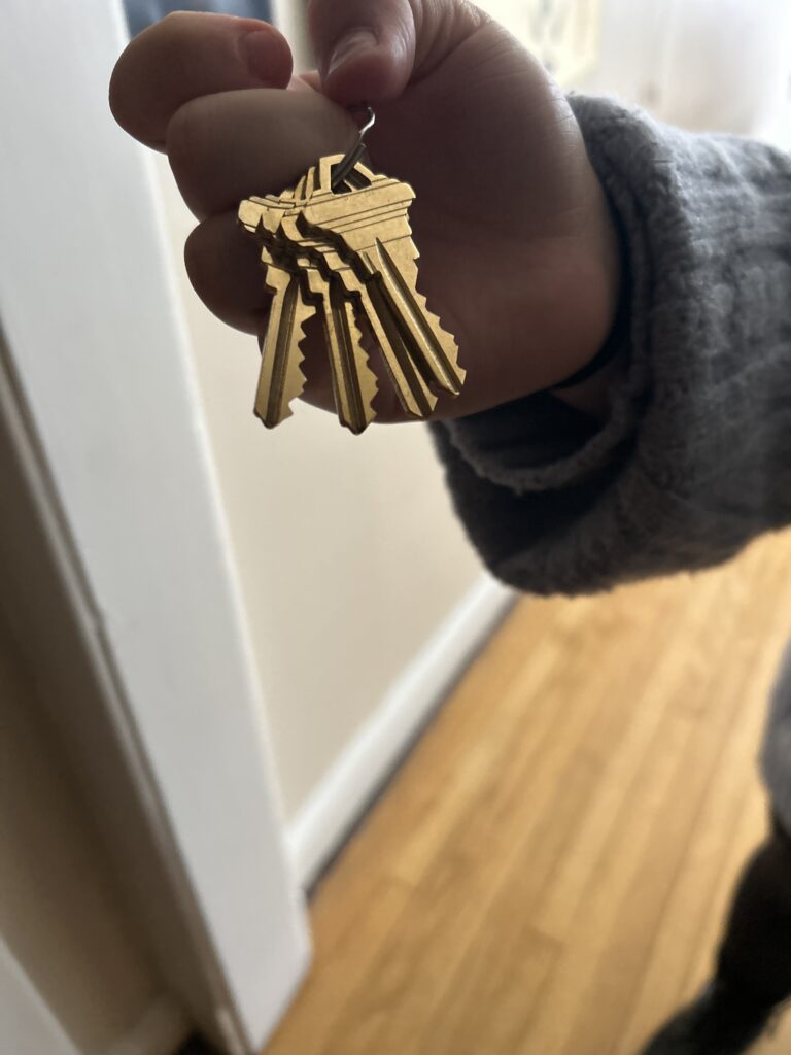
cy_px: 528
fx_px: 792
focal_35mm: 26
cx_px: 396
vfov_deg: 67.3
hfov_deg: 53.1
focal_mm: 5.7
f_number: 1.5
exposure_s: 1/60
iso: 400
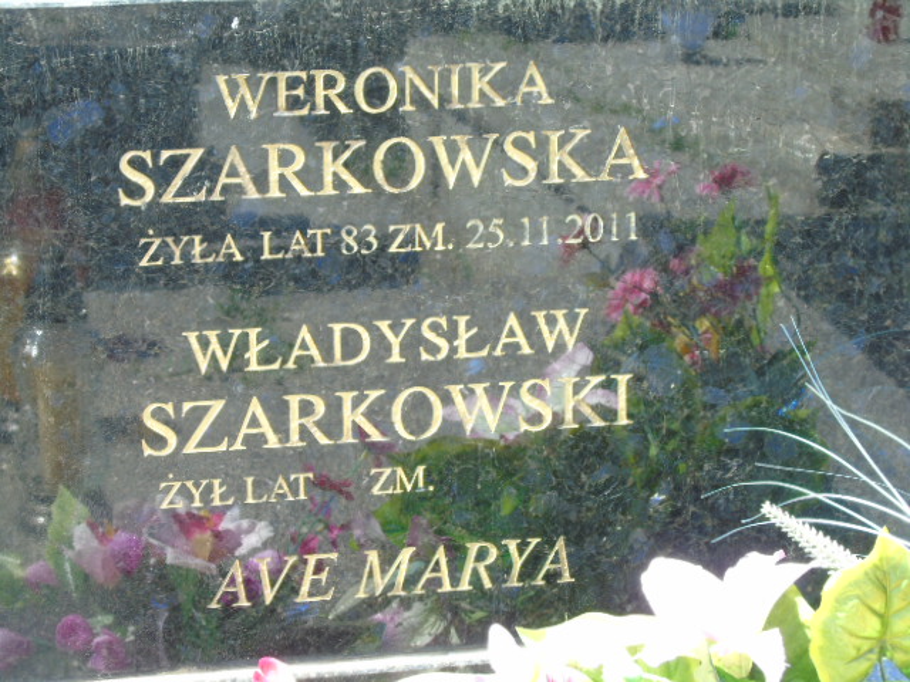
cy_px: 341
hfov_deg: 15.9
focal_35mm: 124
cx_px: 455
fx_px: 3260
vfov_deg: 12.0
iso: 80
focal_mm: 22
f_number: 4.6
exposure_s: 1/60
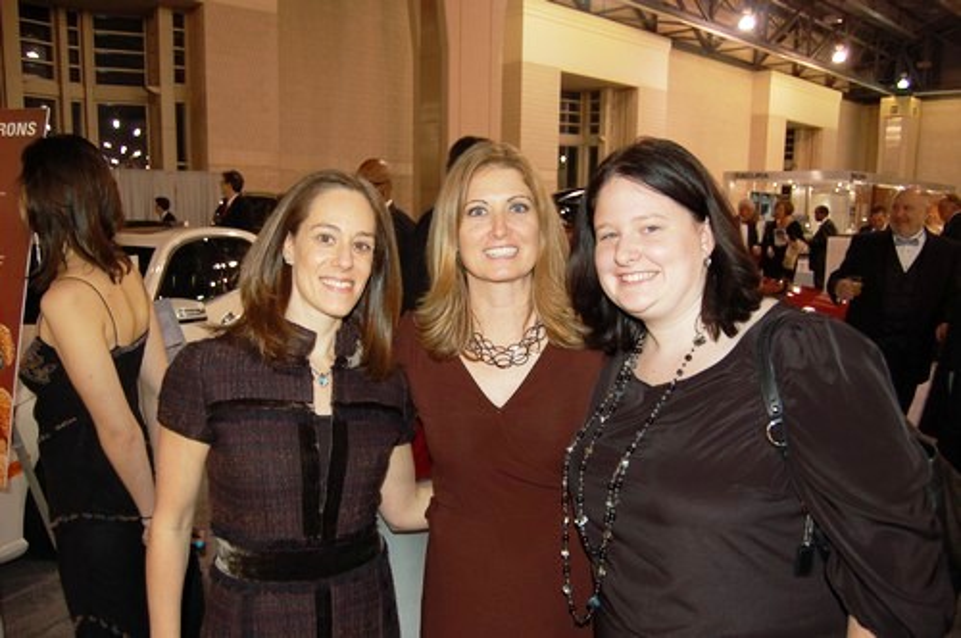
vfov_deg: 47.8
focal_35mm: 27
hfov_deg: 67.4
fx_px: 720
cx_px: 480
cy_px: 319
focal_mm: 18
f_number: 3.5
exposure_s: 1/60
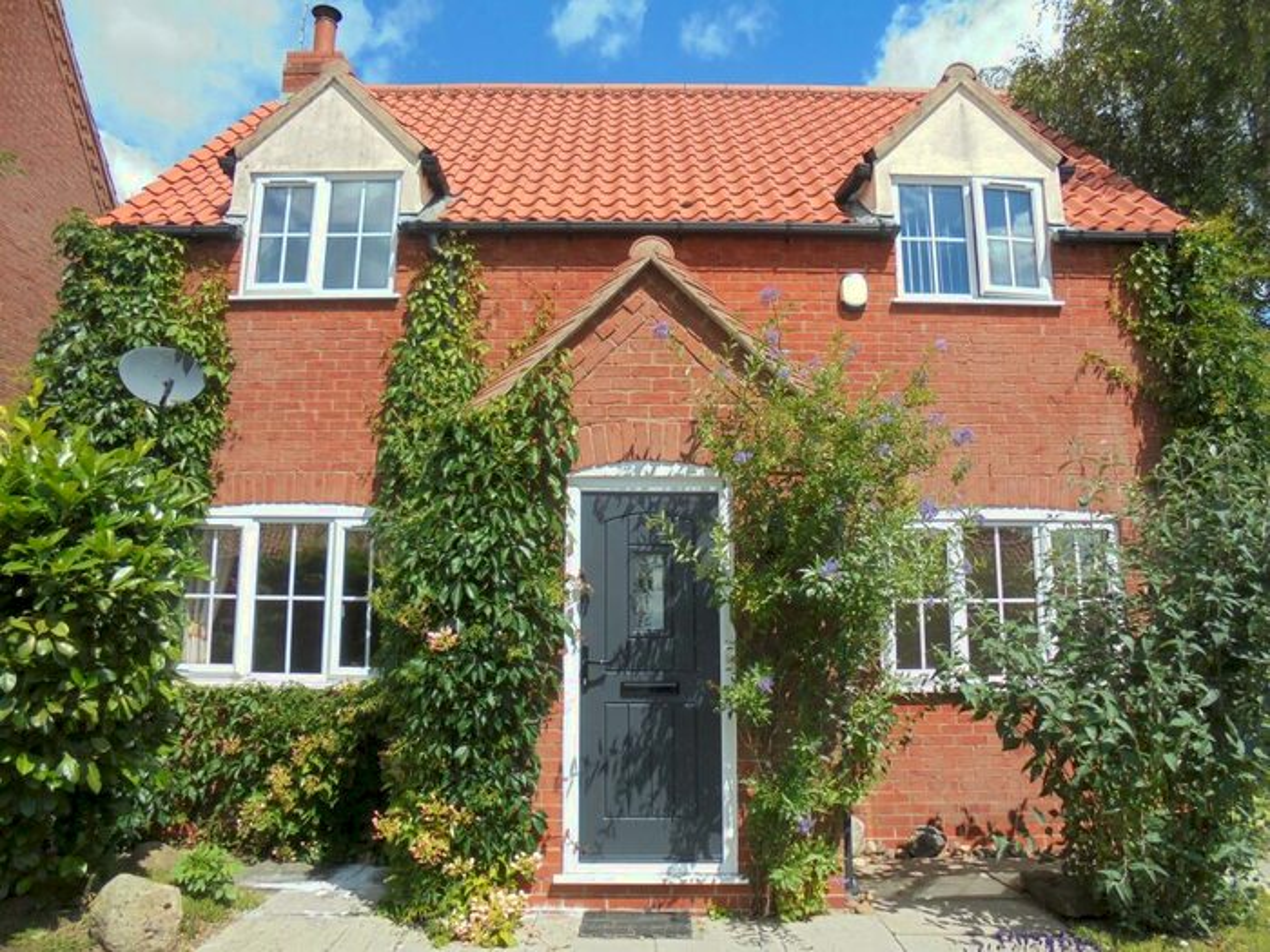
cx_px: 635
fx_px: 954
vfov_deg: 53.1
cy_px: 476
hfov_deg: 67.3
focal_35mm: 26
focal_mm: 4.6
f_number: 3.5
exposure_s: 1/800
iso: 100
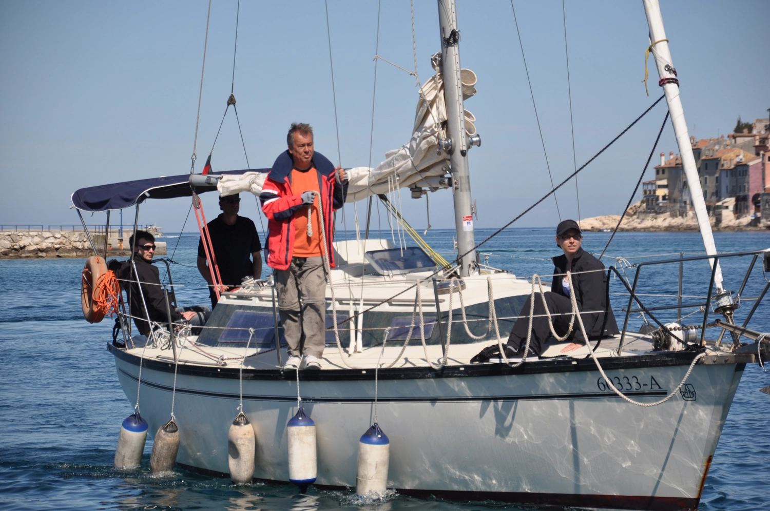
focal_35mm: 158
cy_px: 256
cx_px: 385
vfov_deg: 8.7
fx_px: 3364
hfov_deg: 13.1
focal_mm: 105
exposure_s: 1/1250
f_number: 5.6
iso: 200
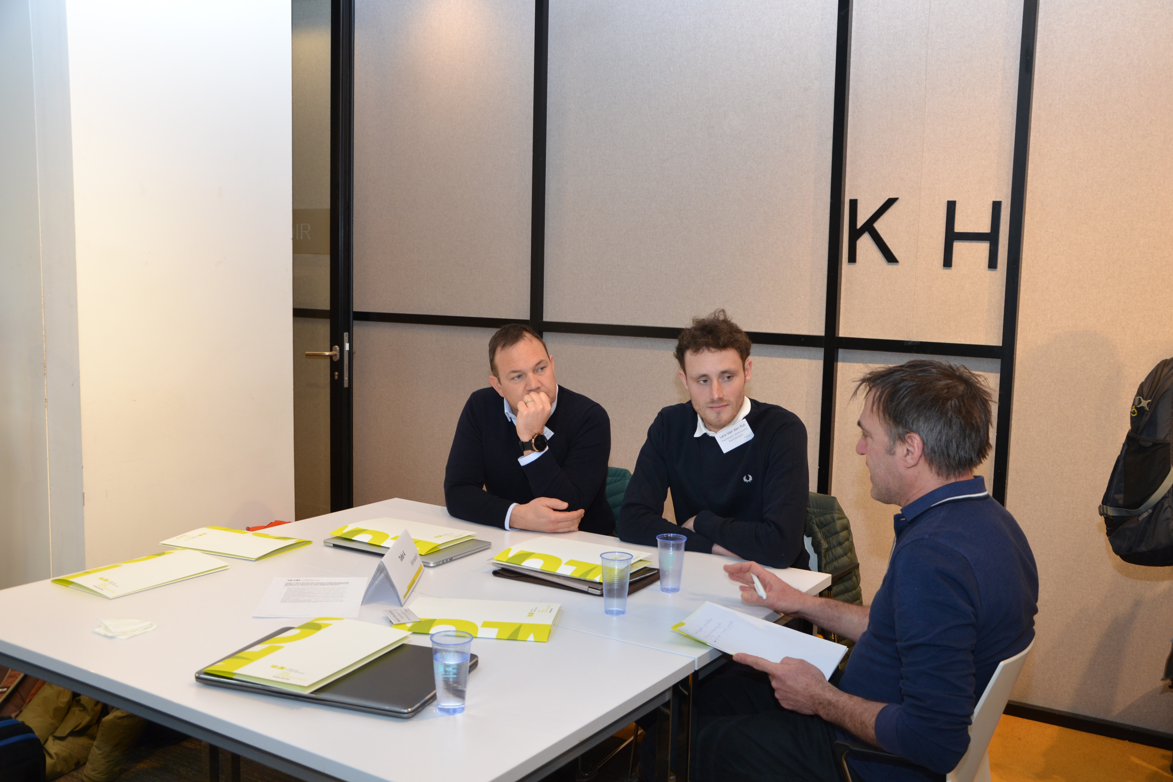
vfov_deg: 40.0
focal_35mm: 33
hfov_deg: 57.2
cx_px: 586
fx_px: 1075
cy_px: 391
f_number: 4
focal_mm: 22
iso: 400
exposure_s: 1/60
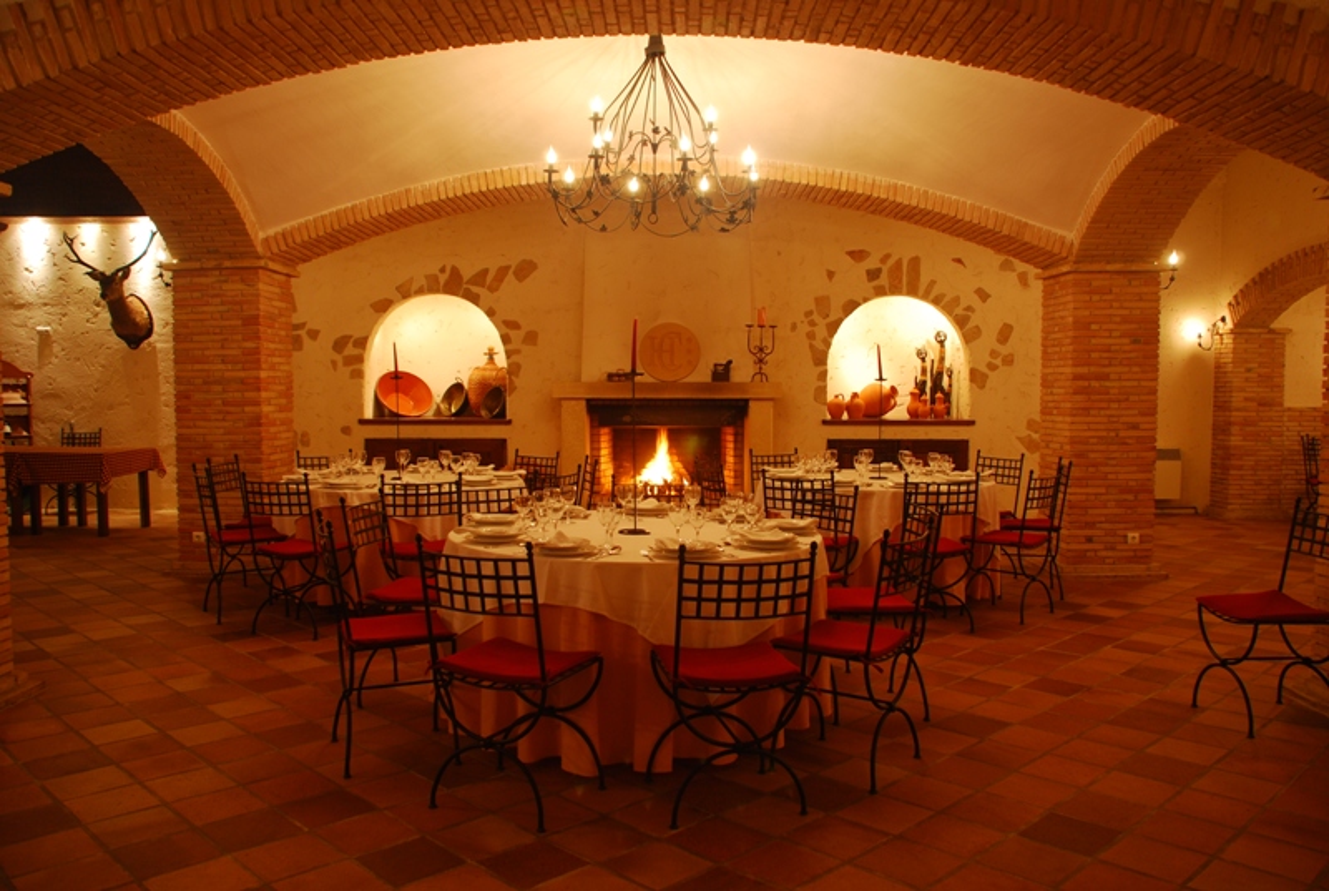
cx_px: 664
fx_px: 1109
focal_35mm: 30
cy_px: 446
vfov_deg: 43.7
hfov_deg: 61.9
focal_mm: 20
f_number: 3.8
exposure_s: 1/4
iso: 160
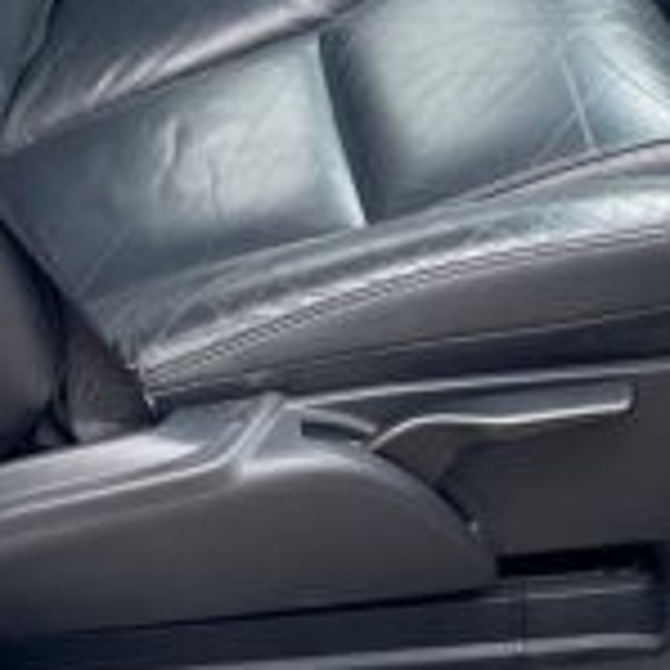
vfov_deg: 16.6
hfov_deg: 17.9
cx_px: 299
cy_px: -270
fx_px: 2124
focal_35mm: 97
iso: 32
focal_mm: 4.2
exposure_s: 1/427
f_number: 1.6
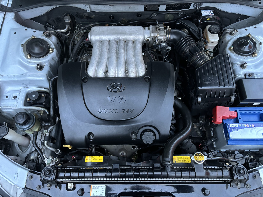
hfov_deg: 67.3
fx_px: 198
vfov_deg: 53.1
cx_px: 132
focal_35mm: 26
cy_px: 98
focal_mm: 5.96
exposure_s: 1/40
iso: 500
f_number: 1.6
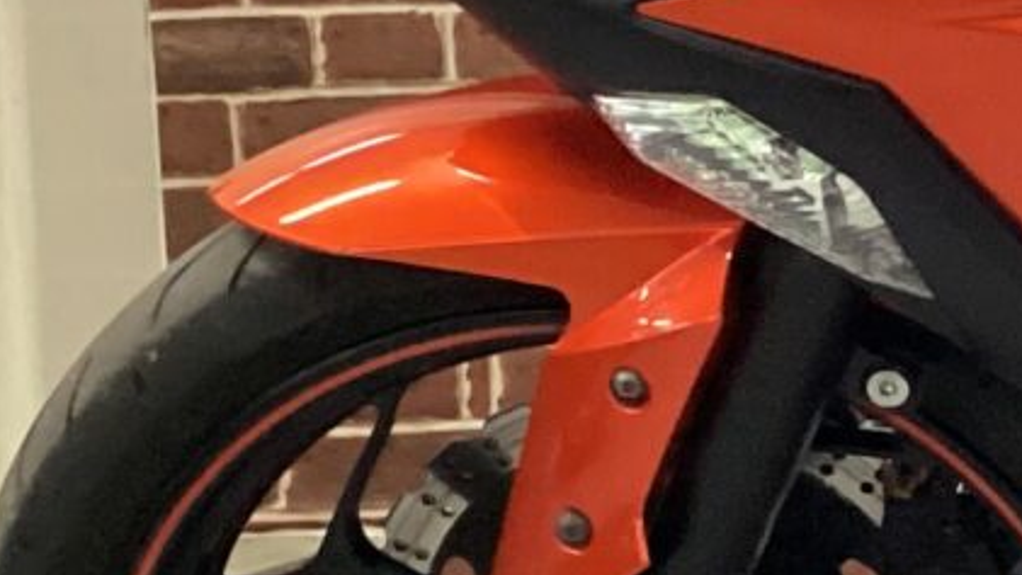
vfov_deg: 7.8
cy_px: -27
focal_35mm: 154
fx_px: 4174
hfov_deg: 12.0
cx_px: 2241
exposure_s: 1/60
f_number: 2.4
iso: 400
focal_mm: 3.3
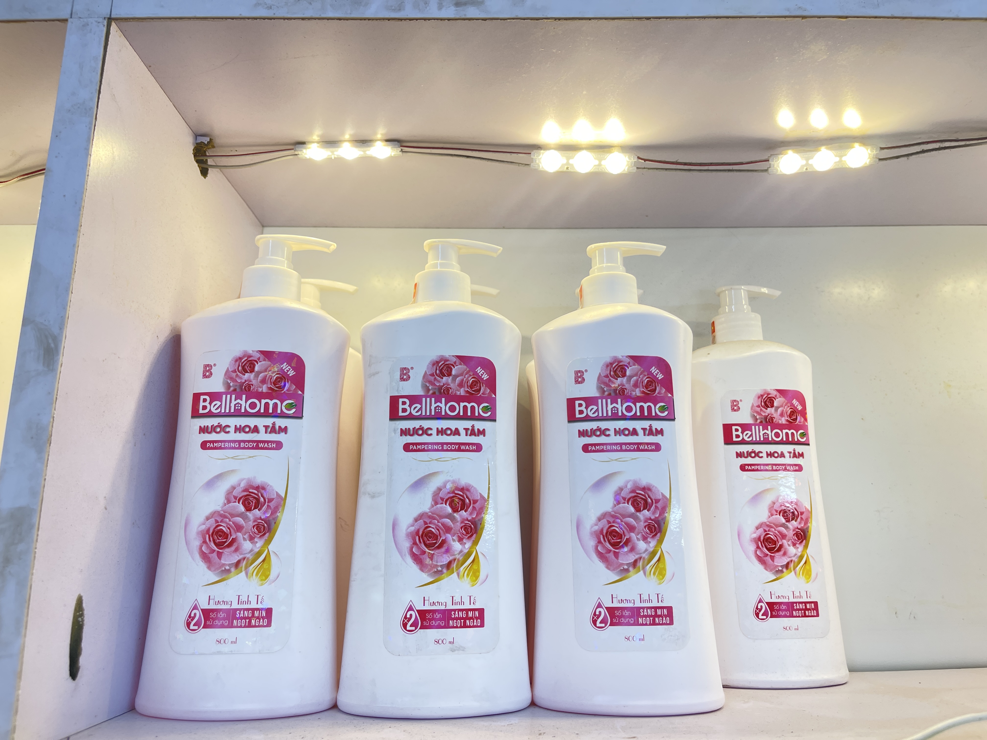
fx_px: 713
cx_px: 494
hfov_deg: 69.4
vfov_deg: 54.9
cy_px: 370
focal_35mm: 25
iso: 64
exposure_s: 1/121
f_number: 1.6
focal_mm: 5.1
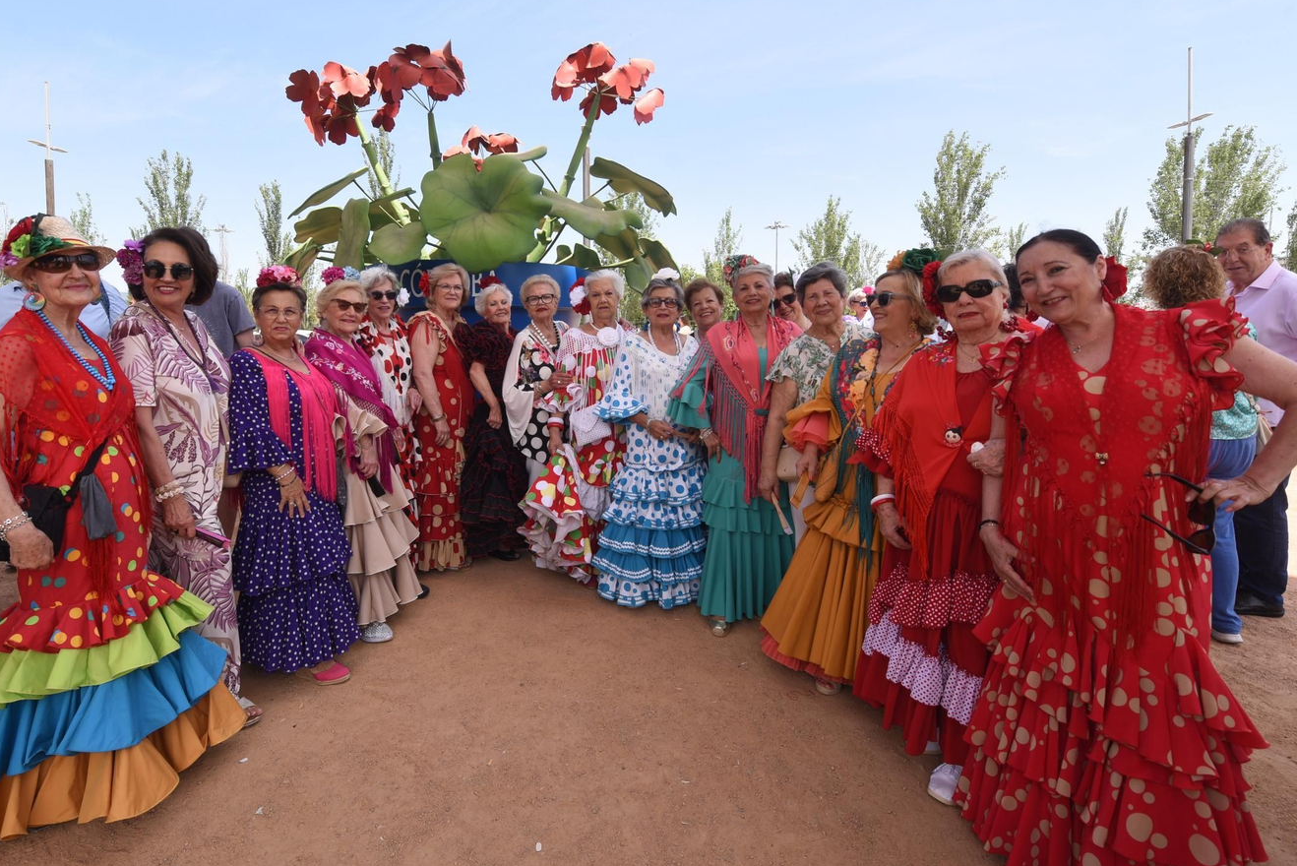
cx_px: 573
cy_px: 362
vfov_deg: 70.0
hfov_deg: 92.8
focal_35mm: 17
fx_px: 613
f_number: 5
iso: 100
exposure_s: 1/160
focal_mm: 14
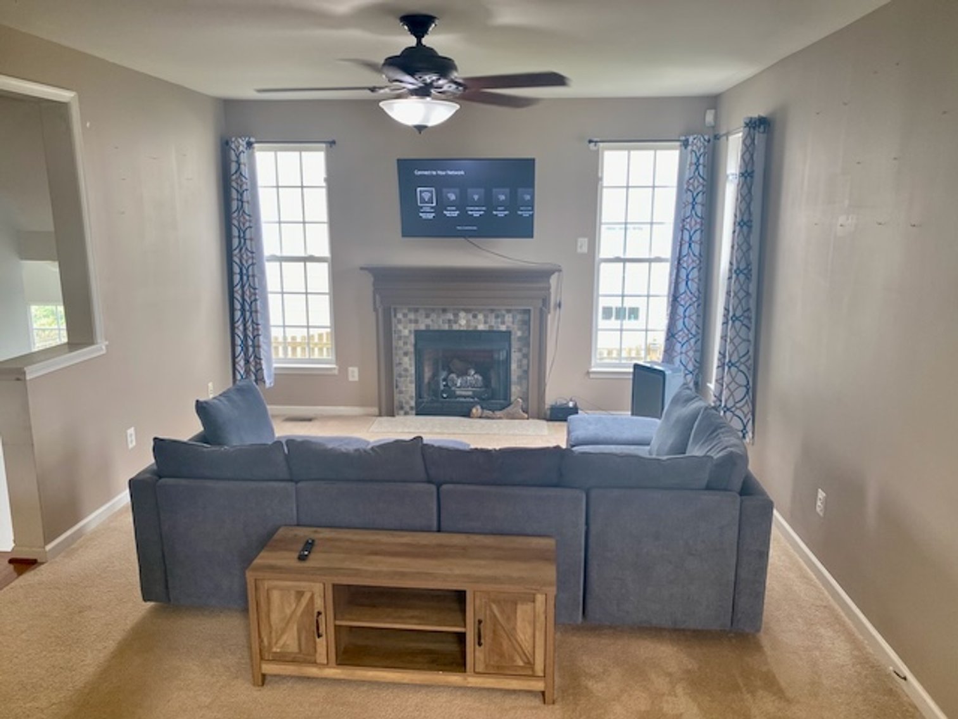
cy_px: 360
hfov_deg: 67.3
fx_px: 720
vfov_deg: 53.1
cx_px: 479
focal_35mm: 26
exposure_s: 1/120
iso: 80
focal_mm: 4.25
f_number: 1.8
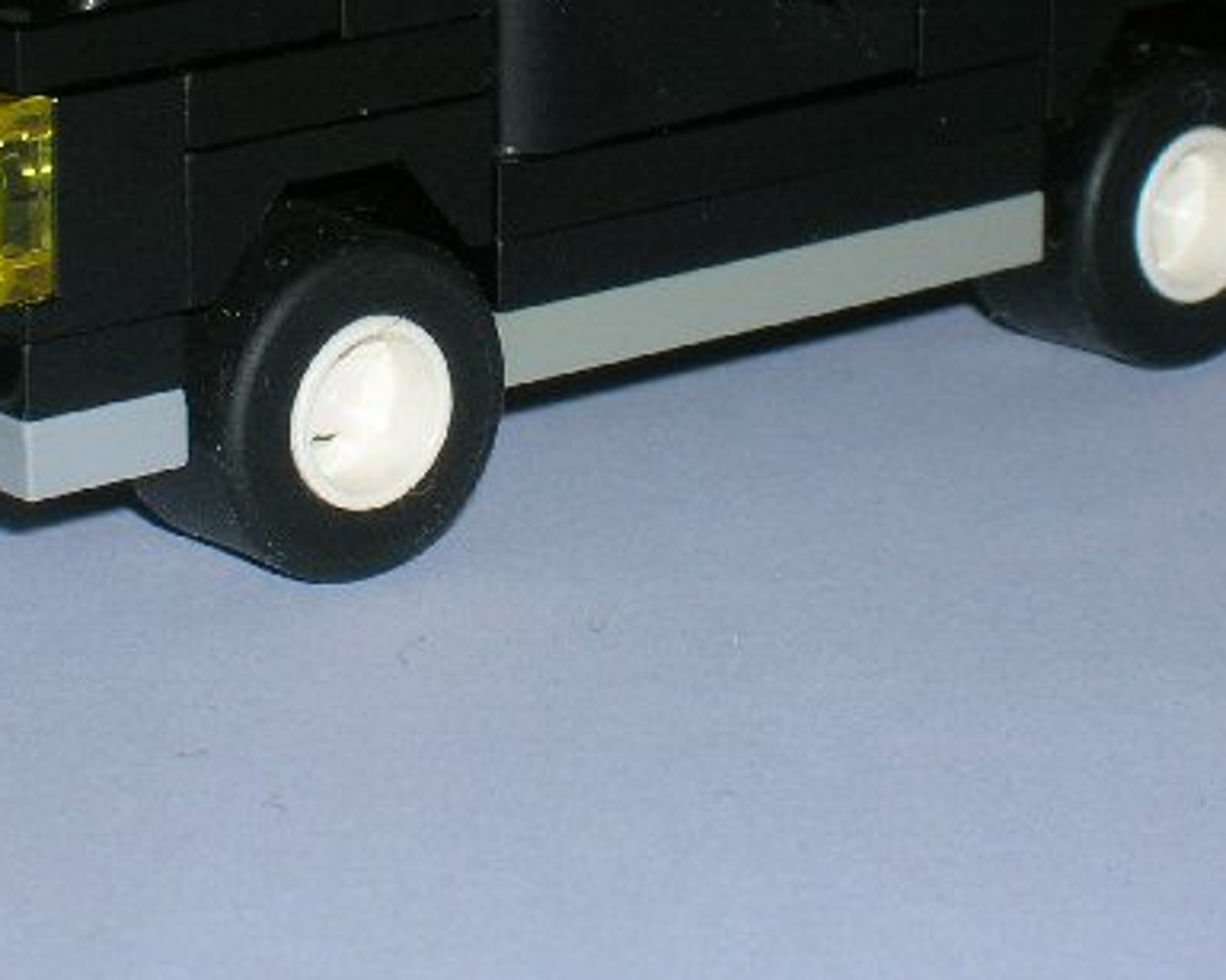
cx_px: 434
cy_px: 53
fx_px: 6457
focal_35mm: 178
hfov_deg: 10.8
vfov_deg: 8.6
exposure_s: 1/60.1
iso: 50
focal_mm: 15
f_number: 7.6
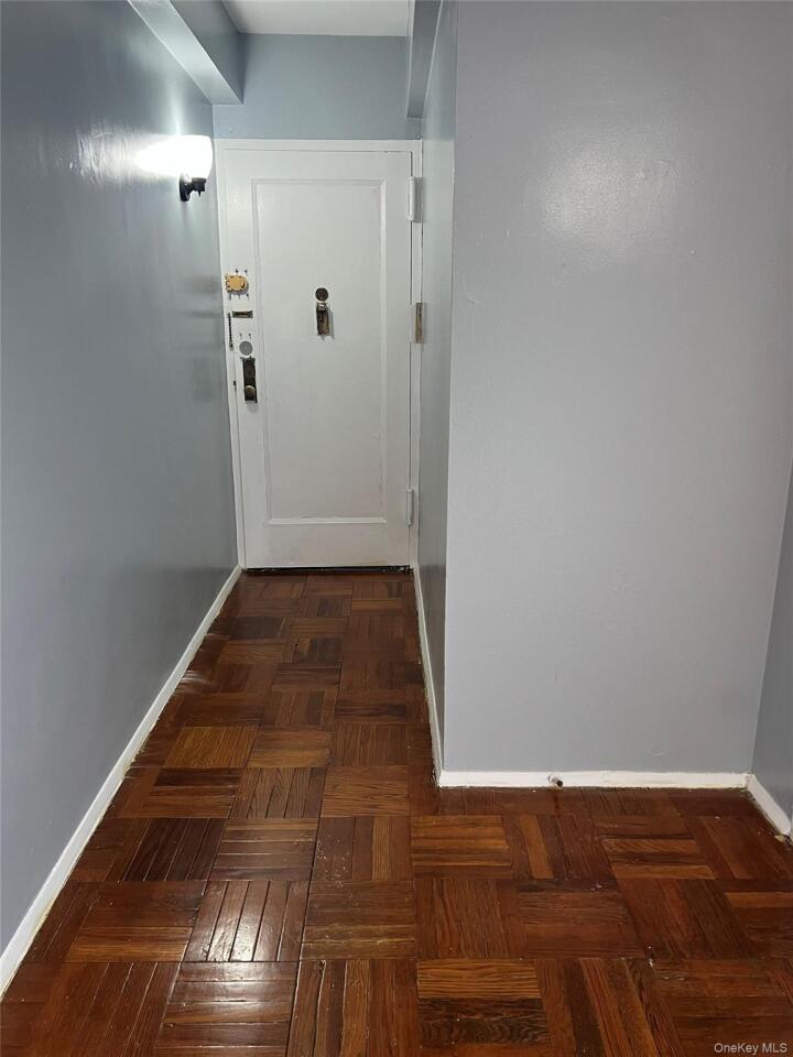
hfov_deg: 53.1
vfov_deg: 67.3
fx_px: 794
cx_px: 396
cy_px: 528
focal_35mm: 26
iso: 100
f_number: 1.5
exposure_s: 1/60
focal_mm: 5.7
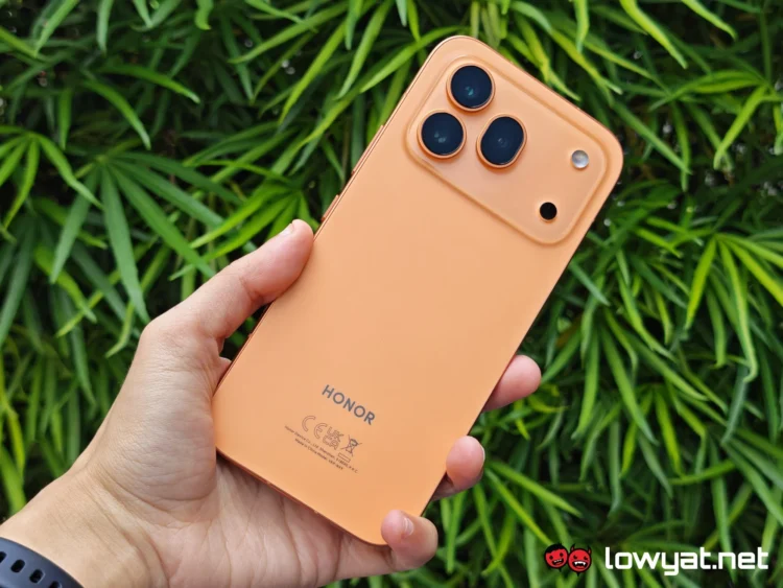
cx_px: 392
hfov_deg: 41.2
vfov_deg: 31.5
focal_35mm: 46
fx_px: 1041
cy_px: 294
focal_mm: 5.4
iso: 50
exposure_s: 1/740
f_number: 1.6
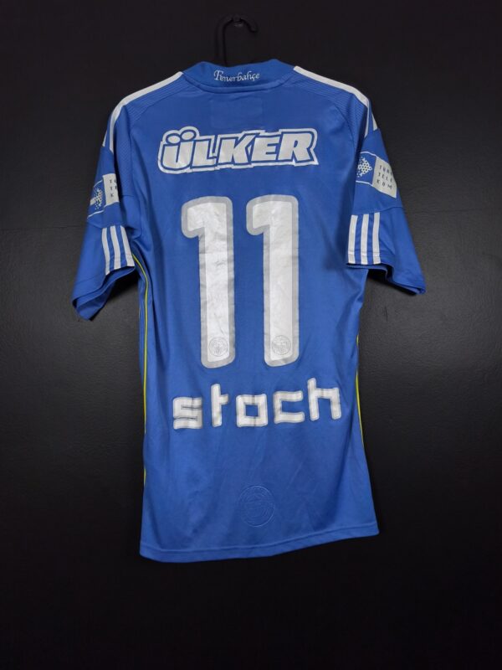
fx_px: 445
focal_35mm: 23
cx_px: 251
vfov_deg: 73.9
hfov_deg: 58.9
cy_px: 335
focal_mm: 6.57
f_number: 1.6
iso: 250
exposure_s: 1/125
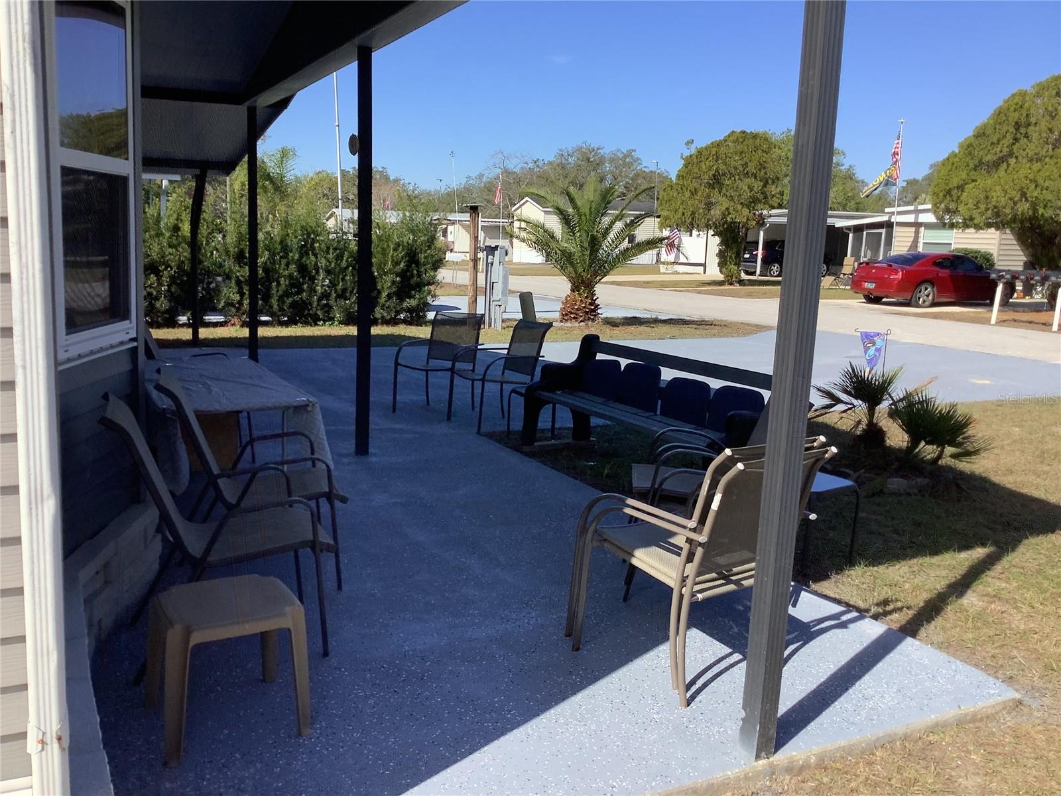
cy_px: 398
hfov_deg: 58.4
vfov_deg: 45.4
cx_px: 530
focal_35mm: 31
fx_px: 950
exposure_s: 1/936
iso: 25
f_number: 2.4
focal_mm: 3.3
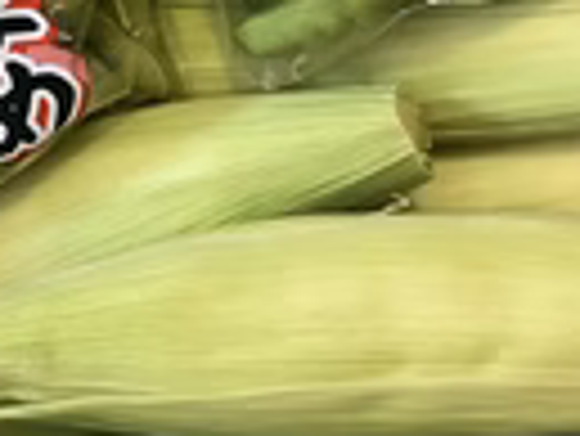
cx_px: 103
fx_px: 1459
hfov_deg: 22.1
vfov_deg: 16.3
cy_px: -99
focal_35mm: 87
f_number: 1.8
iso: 320
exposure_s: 1/41
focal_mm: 3.99
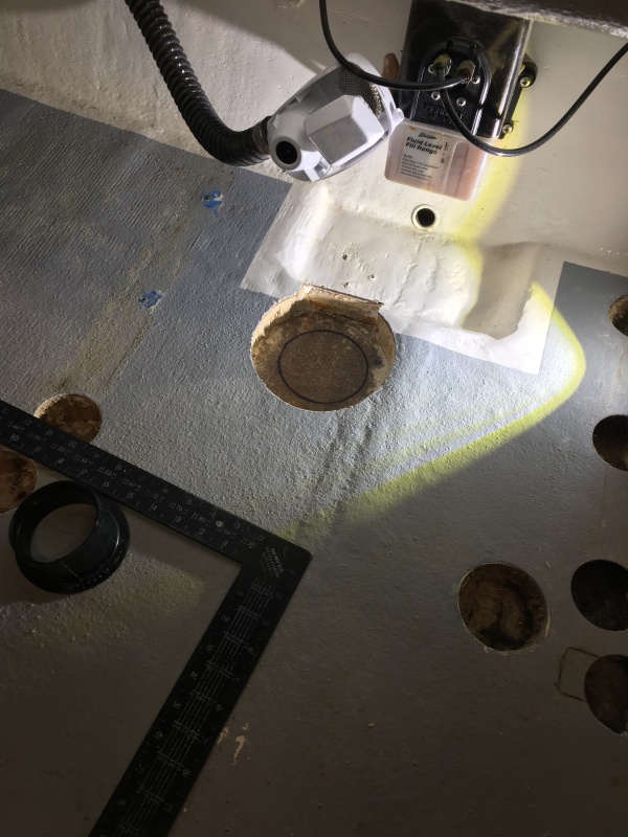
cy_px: 418
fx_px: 701
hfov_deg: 48.2
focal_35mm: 29
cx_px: 314
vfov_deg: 61.7
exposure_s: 1/40
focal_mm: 4.15
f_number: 2.2
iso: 25
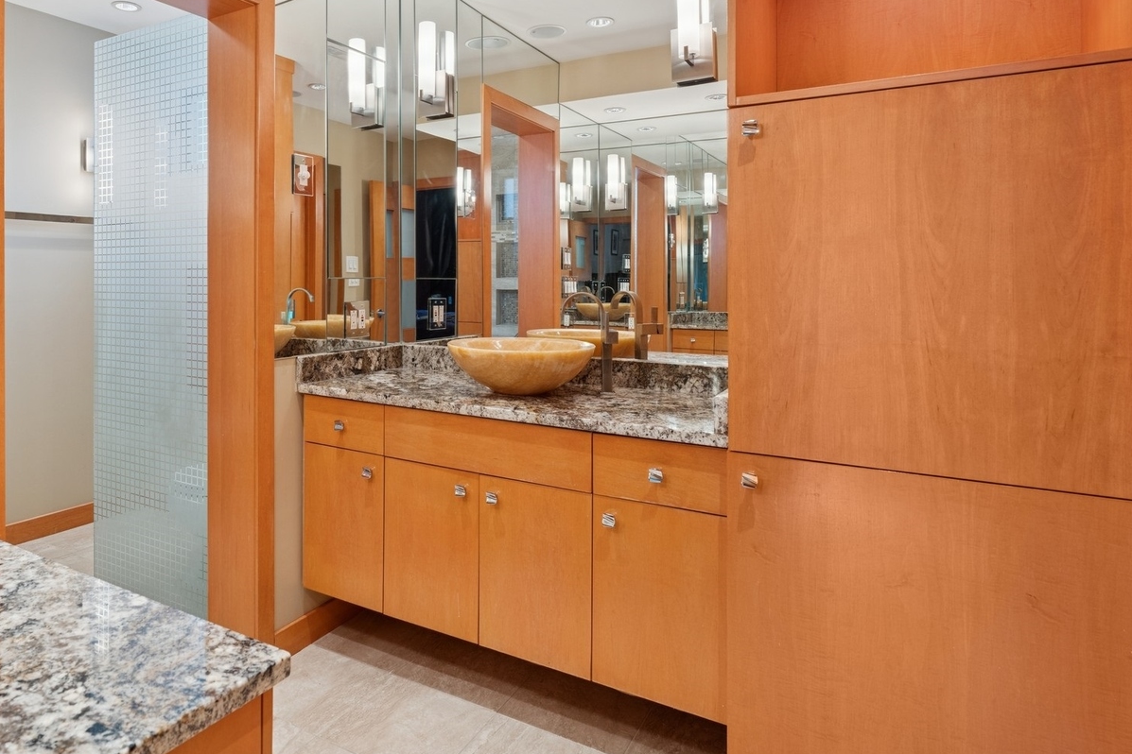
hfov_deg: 74.8
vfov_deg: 54.5
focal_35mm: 23
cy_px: 283
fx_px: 723
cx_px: 427
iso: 320
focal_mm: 17
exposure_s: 1/30
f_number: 8
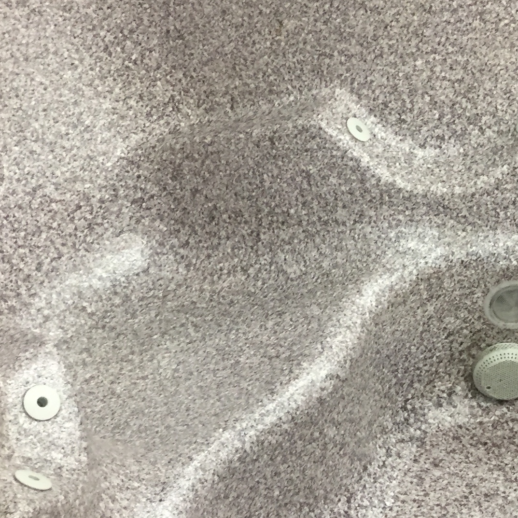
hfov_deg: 22.0
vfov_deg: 22.1
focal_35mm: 78
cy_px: 345
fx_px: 1321
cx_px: 392
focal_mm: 4.15
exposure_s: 1/30
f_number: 2.2
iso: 160
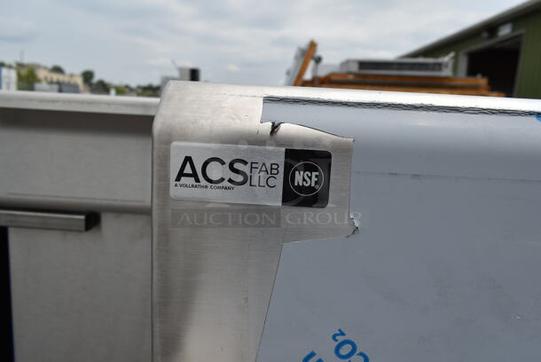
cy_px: 181
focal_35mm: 27
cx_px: 270
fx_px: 406
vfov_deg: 48.0
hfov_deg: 67.3
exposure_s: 1/320
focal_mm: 18
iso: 100
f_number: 9
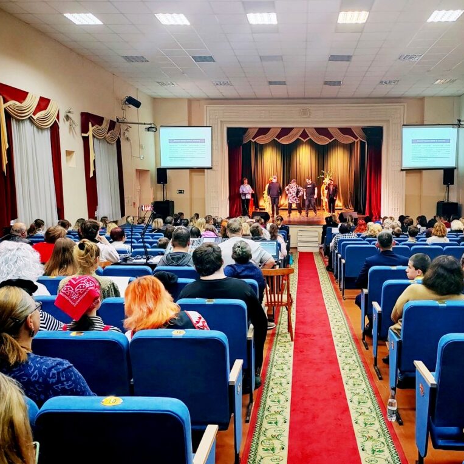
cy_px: 233
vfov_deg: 51.1
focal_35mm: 32
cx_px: 287
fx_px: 485
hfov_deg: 50.6
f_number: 1.9
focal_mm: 5.52
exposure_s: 1/50
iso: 800
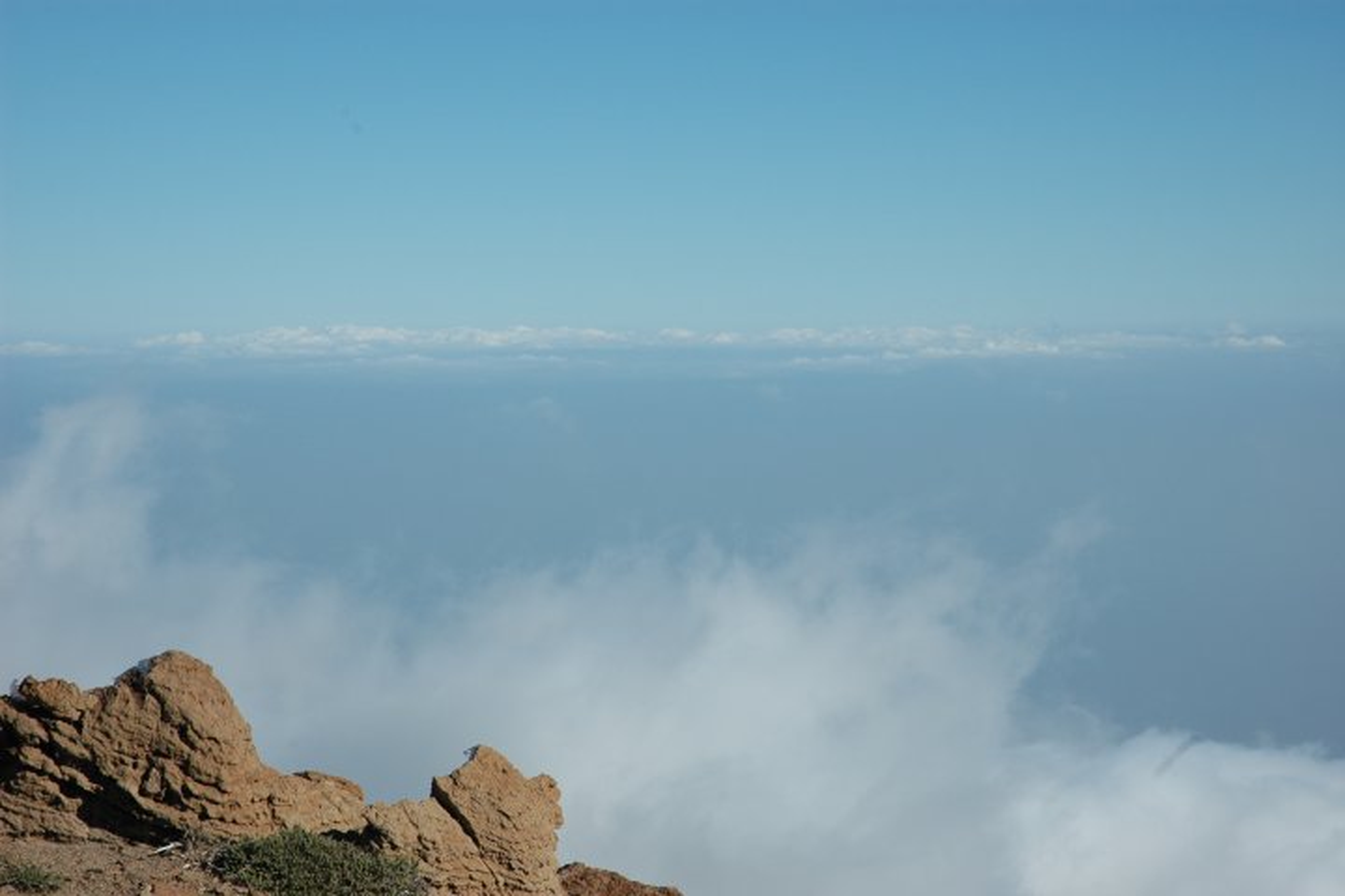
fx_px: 3923
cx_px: 672
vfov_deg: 13.0
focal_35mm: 105
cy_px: 448
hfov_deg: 19.5
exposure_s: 1/500
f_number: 11
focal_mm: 70
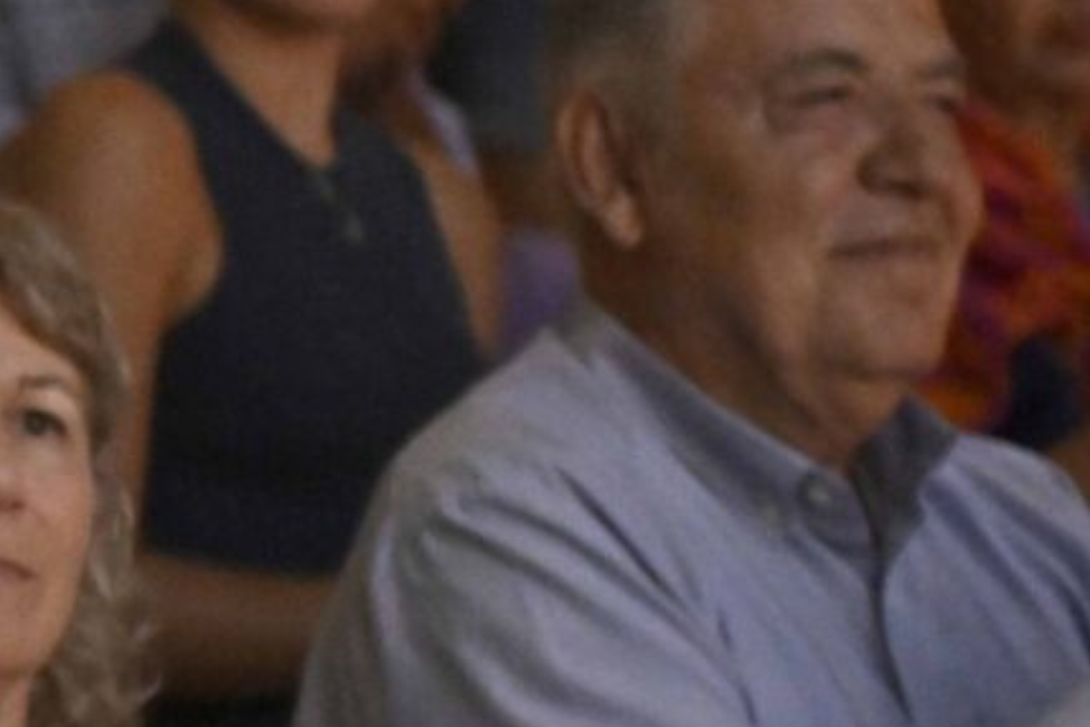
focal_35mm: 334
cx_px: -1306
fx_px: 10112
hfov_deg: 6.0
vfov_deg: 4.1
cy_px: 83
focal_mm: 56
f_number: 2.8
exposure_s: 1/160
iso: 3200
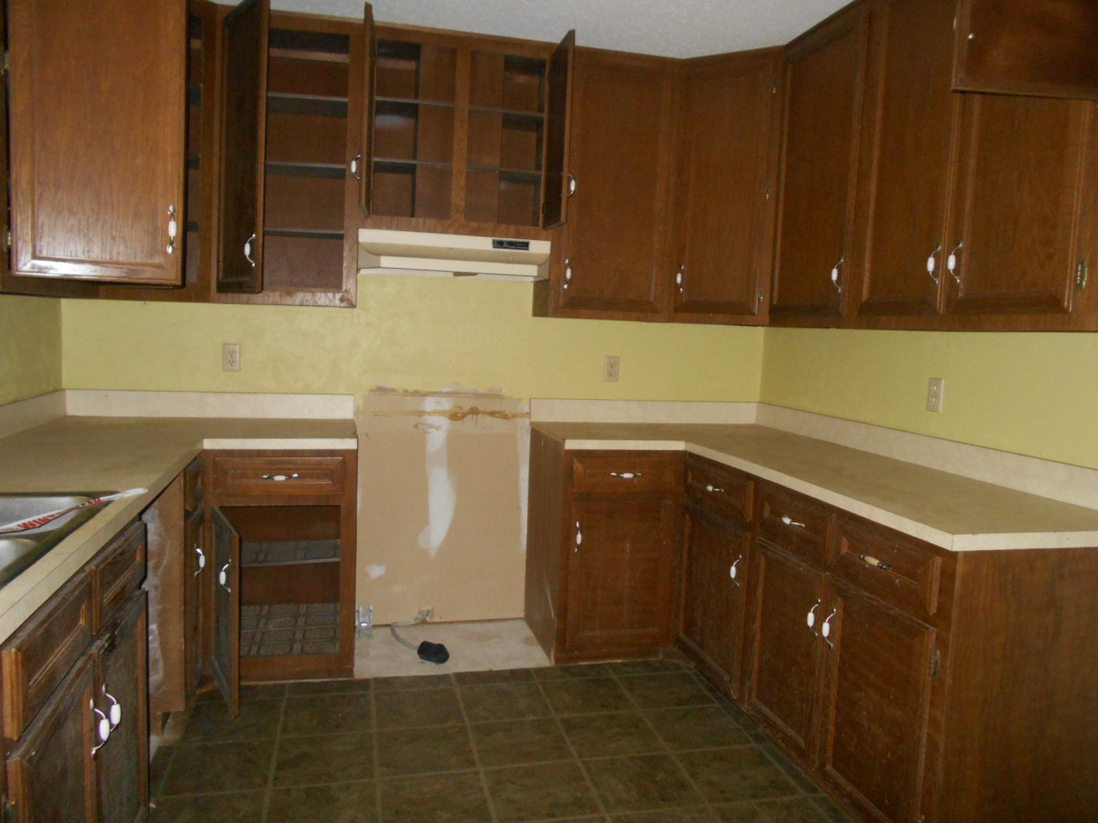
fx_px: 825
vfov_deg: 53.1
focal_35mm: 26
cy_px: 412
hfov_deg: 67.3
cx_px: 549
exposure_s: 1/25
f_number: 3.2
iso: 360
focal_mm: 4.6
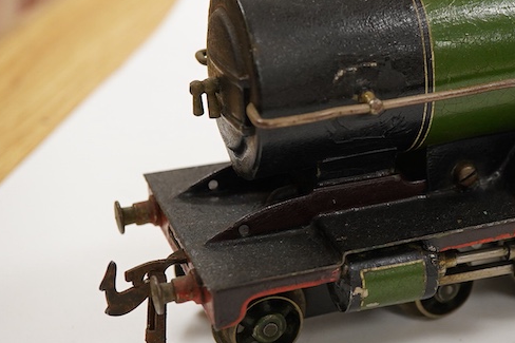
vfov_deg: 16.4
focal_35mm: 83
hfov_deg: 24.0
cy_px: 157
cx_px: 434
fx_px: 1187
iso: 1250
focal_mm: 30
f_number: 7.1
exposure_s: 1/125
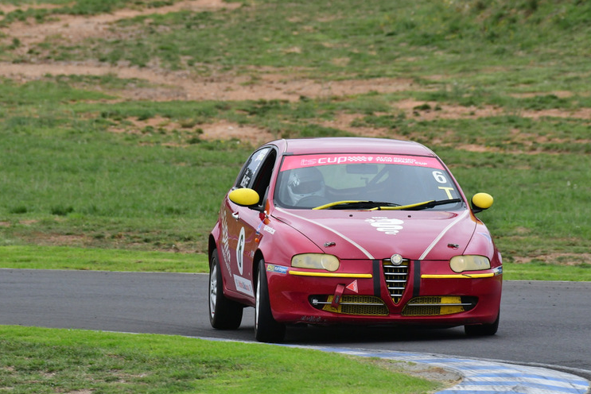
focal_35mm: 808
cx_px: 287
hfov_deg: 2.6
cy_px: 203
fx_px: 13269
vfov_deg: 1.7
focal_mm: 500
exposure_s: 1/640
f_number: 11
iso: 1250
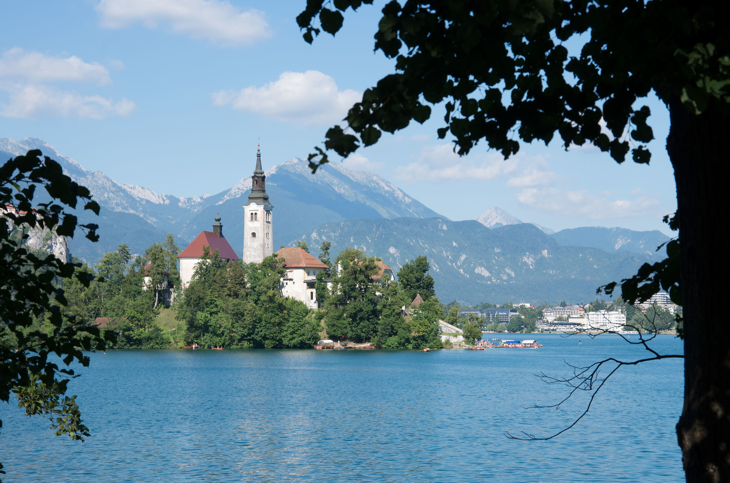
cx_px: 365
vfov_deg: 18.8
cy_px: 242
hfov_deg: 28.1
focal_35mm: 72
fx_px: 1457
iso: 100
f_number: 11
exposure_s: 1/80
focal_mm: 48
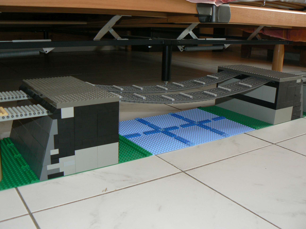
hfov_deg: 51.4
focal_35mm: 36
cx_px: 153
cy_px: 114
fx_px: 318
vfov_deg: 39.7
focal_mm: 6
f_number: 2.8
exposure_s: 1/10
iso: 100
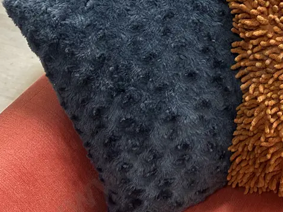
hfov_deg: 33.6
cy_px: 48
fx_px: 425
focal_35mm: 52
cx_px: 285
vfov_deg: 27.5
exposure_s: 1/50
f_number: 1.78
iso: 320
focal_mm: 6.86
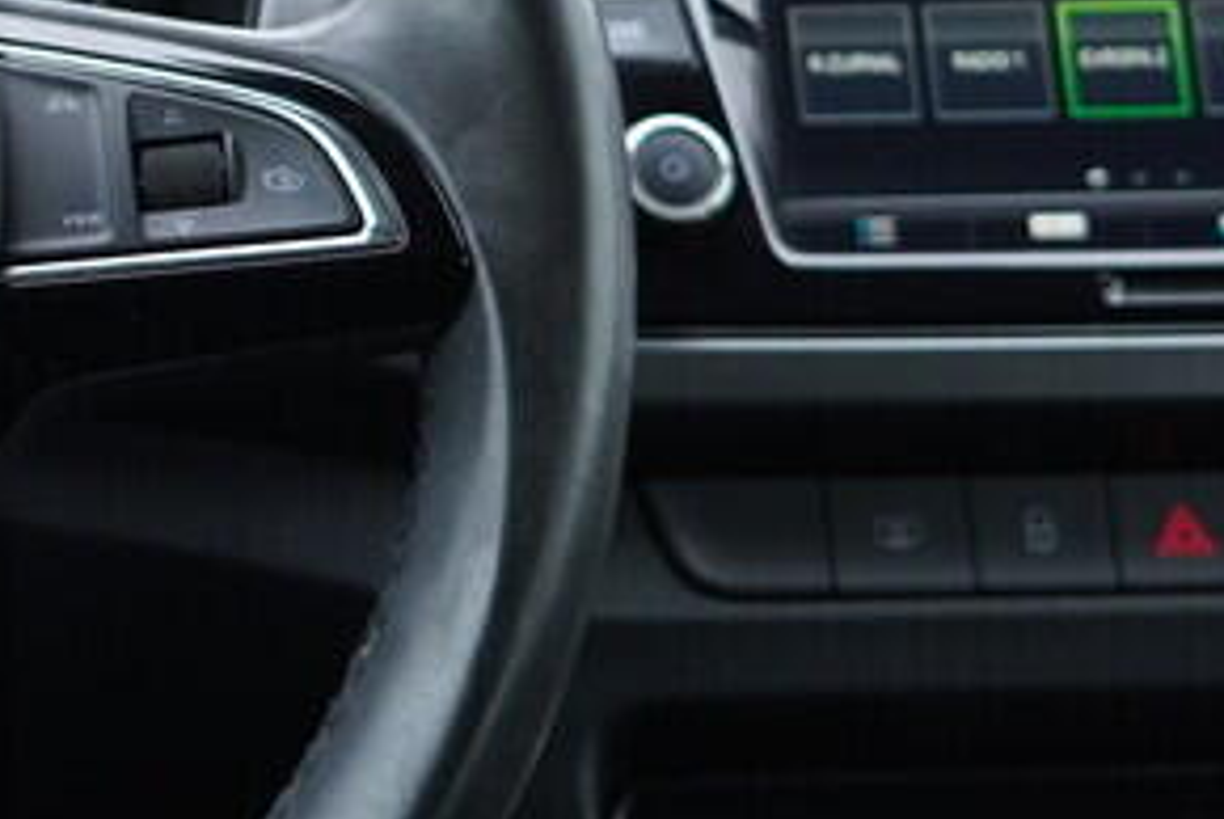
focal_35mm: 127
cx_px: -578
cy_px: 243
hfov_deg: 15.0
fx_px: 4322
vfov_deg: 10.8
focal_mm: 24
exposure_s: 1/40
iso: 250
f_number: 2.8
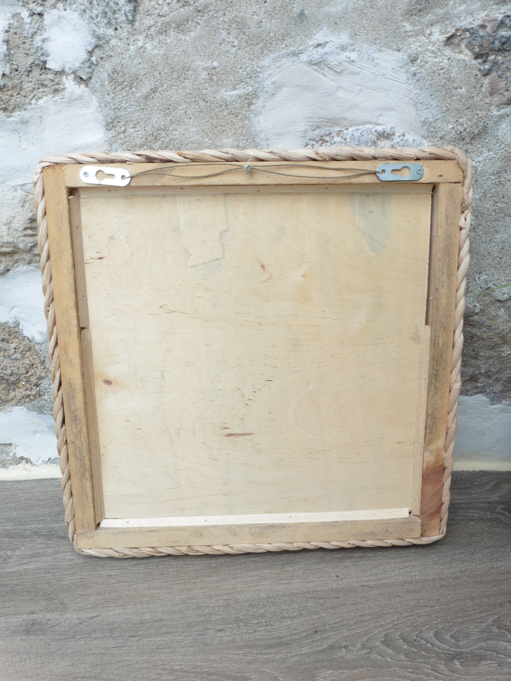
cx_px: 256
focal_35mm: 24
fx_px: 472
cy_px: 340
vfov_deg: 71.6
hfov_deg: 56.8
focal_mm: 4.3
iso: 100
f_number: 5
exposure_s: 1/30
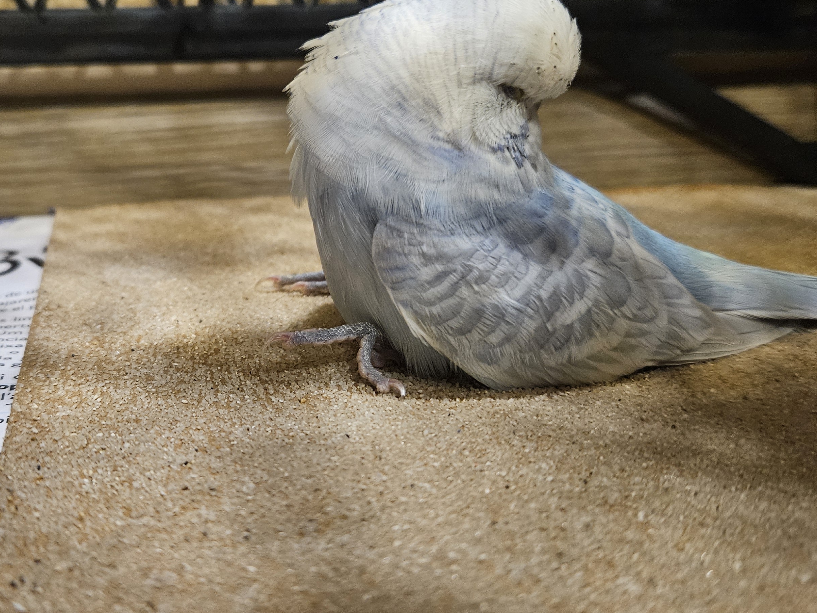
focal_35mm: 38
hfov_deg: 48.0
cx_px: 257
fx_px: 897
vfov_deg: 37.7
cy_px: 273
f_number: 1.8
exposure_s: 1/25
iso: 640
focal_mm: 5.4
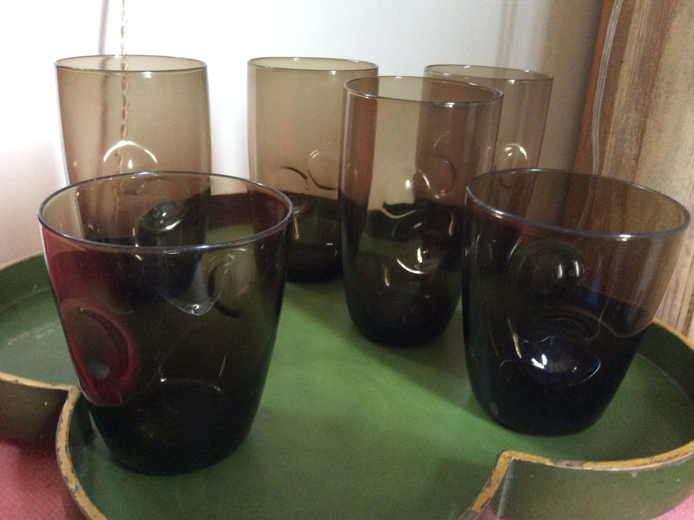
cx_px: 343
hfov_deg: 55.4
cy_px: 256
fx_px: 662
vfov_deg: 42.9
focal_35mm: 33
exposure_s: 1/17
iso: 320
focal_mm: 3.3
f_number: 2.4
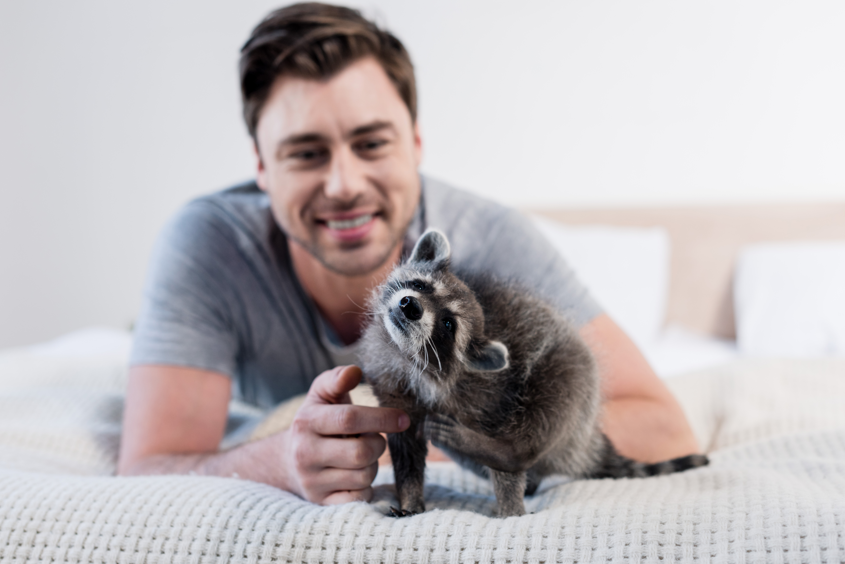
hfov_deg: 39.6
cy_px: 282
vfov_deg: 27.0
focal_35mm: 50
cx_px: 422
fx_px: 1174
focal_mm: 50
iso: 250
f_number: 3.5
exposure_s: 1/160
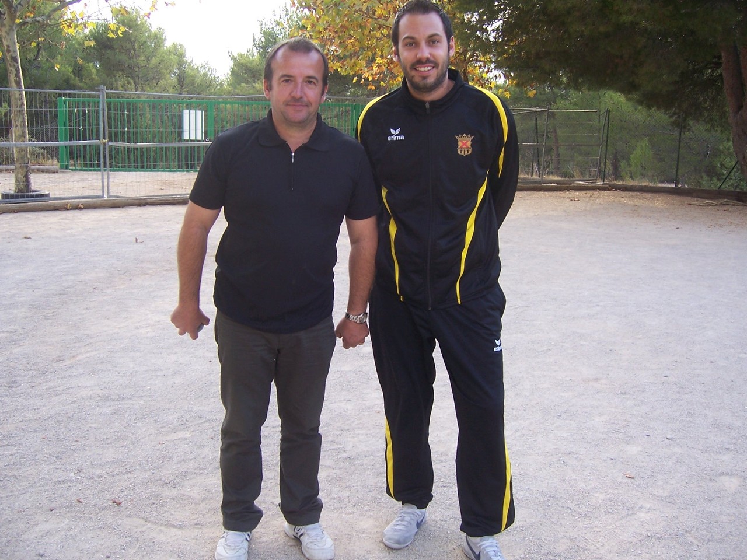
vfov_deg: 39.7
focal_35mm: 36
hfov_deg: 51.4
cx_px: 374
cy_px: 280
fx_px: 777
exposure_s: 1/90
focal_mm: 6
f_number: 3
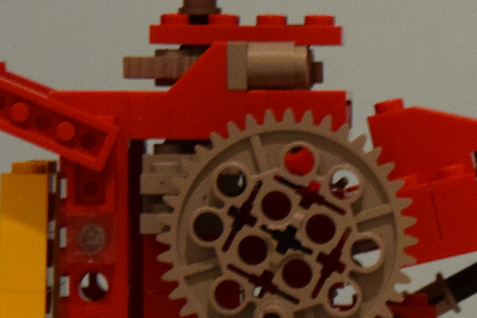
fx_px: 4786
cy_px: 124
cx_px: 309
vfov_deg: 3.8
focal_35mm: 361
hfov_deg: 5.7
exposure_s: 1/60
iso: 2000
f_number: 5.6
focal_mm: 55
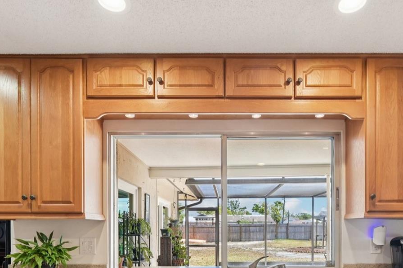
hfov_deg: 71.2
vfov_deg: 47.1
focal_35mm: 25
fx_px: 280
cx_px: 227
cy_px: 232
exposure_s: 1/100
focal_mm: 14
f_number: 8
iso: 400
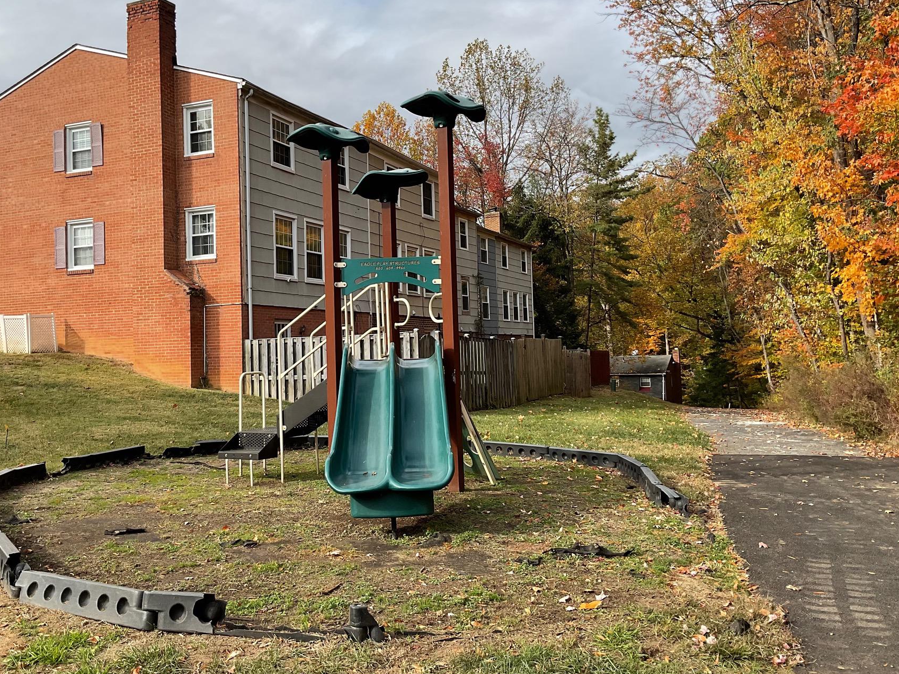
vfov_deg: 40.7
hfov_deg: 52.3
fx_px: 909
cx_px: 361
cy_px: 302
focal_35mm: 35
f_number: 1.8
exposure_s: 1/1279
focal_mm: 3
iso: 16
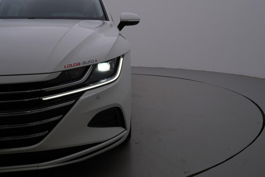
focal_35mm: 36
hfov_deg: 53.1
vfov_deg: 36.9
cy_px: 88
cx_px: 132
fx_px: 265
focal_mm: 24
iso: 125
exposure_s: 1/200
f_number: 6.3
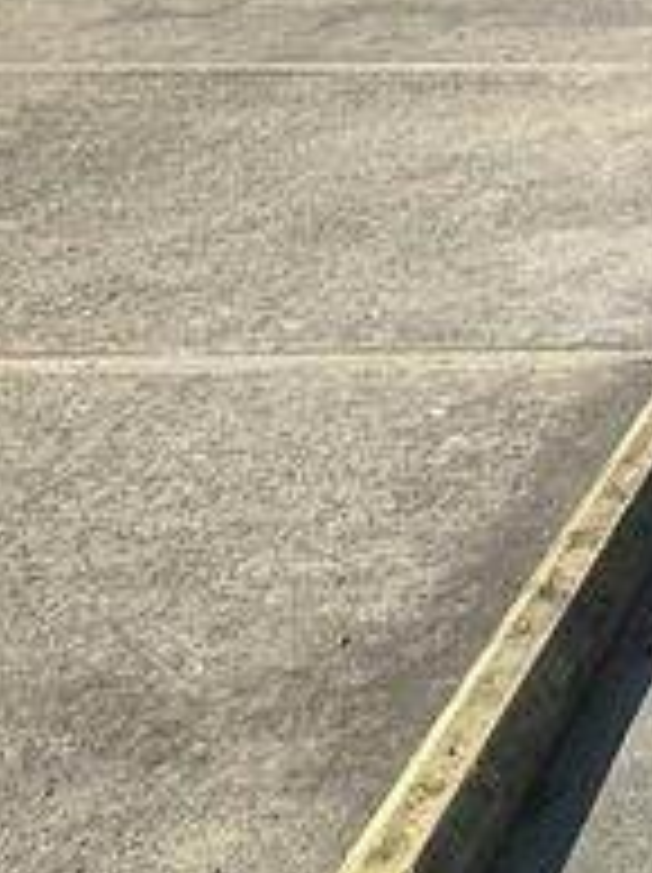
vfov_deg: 19.0
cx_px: 1277
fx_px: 1963
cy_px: -706
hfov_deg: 15.4
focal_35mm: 78
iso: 50
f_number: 2.2
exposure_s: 1/2092
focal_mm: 2.22
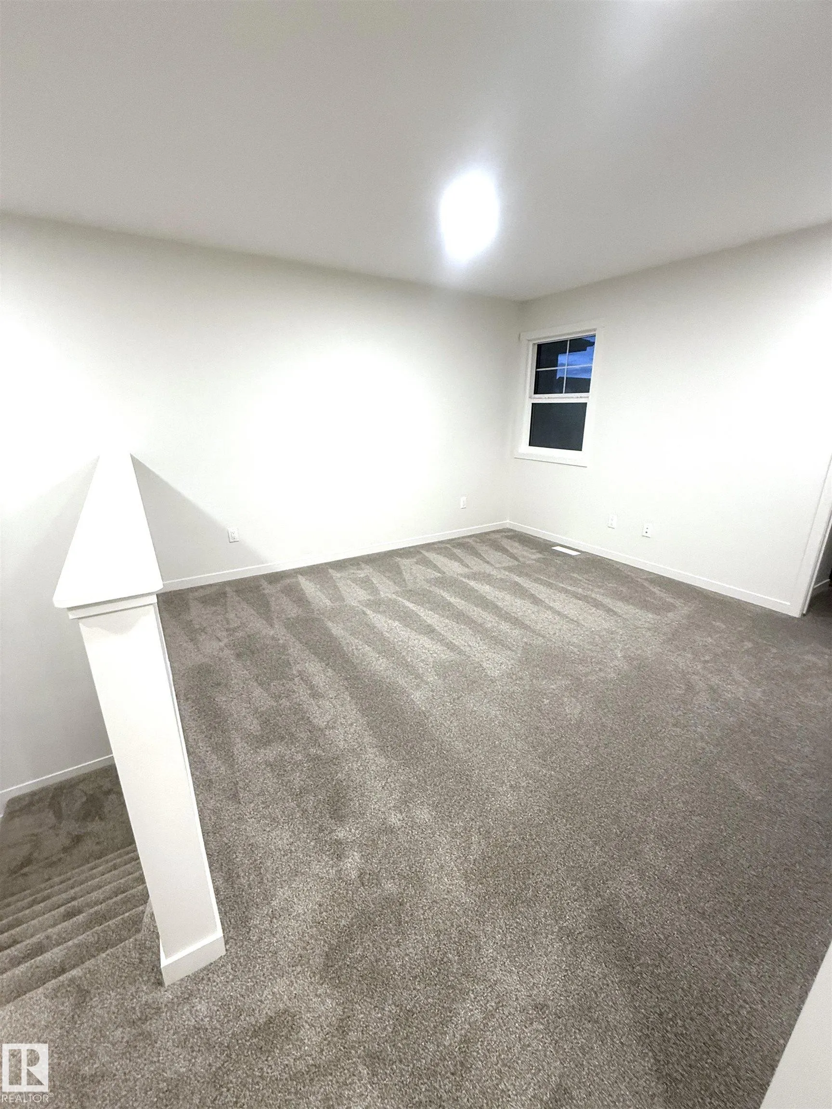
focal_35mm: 14
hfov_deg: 85.7
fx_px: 449
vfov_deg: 102.1
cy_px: 554
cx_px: 416
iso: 250
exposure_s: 1/60
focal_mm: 2.22
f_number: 2.2
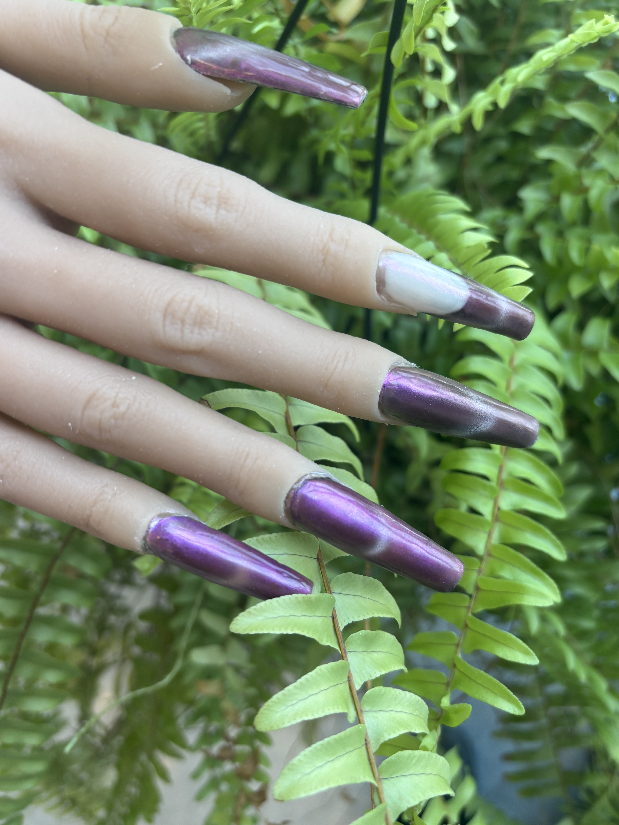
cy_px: 409
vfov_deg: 65.3
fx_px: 644
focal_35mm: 27
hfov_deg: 51.4
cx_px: 303
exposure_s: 1/120
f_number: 1.6
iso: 64
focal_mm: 5.96
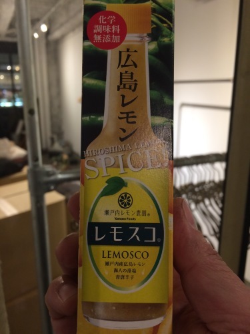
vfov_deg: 61.7
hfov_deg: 48.2
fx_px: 279
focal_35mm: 29
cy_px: 167
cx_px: 125
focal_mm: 4.15
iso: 100
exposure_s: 1/33
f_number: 2.2
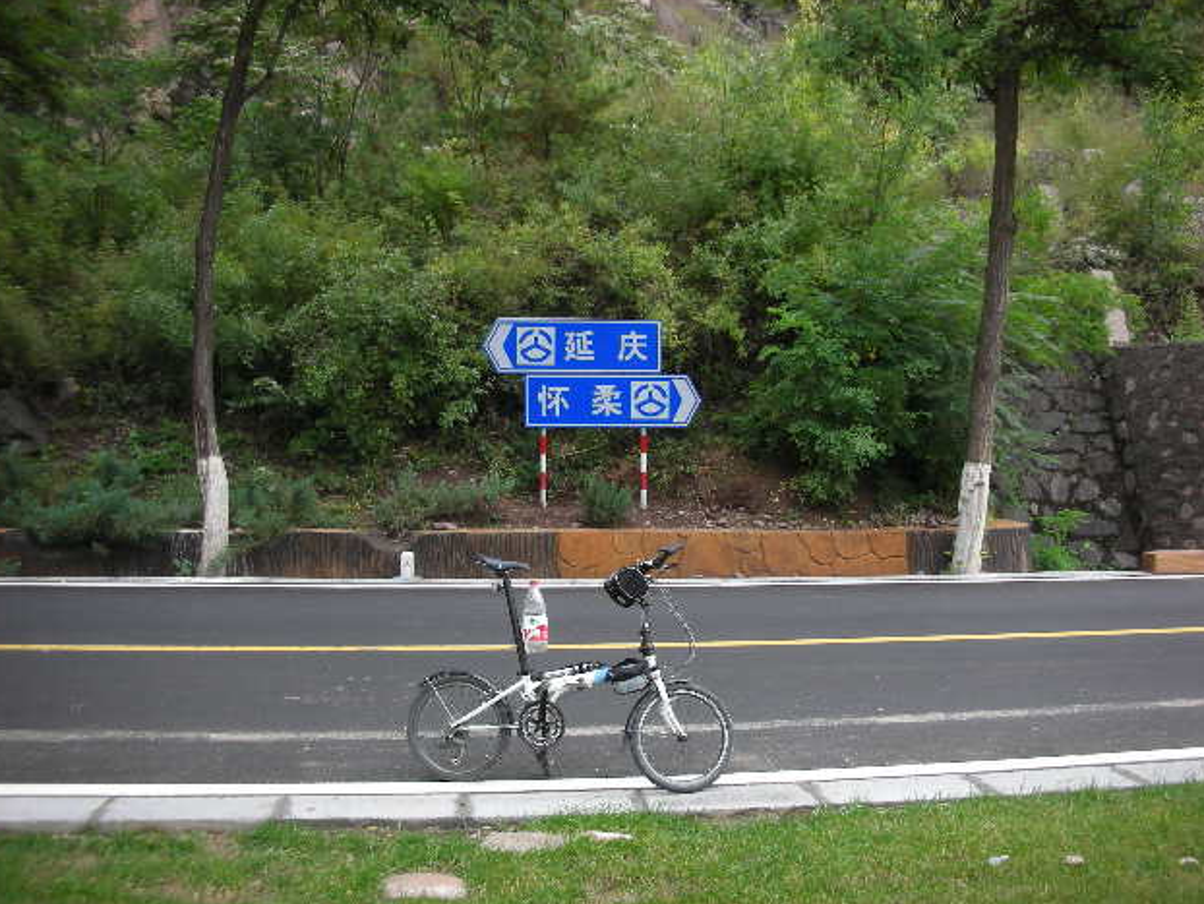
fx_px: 1253
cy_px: 459
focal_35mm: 36
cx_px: 594
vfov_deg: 39.7
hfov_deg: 51.3
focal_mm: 5.8
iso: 50
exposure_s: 1/60.4
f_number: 3
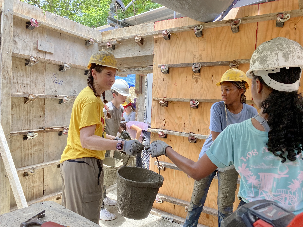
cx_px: 152
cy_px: 114
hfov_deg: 67.3
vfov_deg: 53.1
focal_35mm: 26
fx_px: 228
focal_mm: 4.25
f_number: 1.8
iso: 32
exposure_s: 1/382
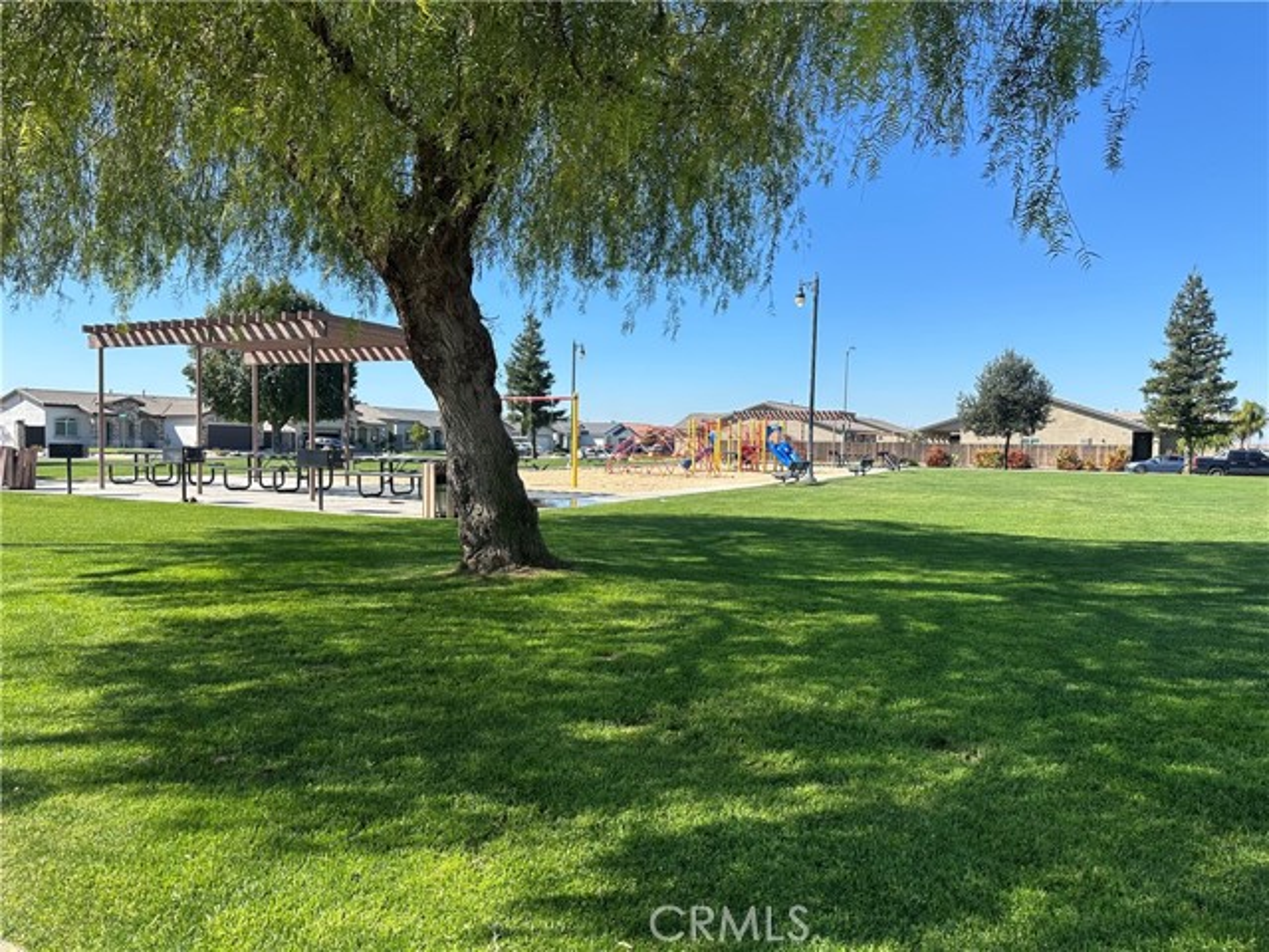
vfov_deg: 56.8
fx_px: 880
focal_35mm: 24
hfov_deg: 71.6
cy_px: 476
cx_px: 634
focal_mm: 6.86
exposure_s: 1/2967
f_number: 1.78
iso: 80
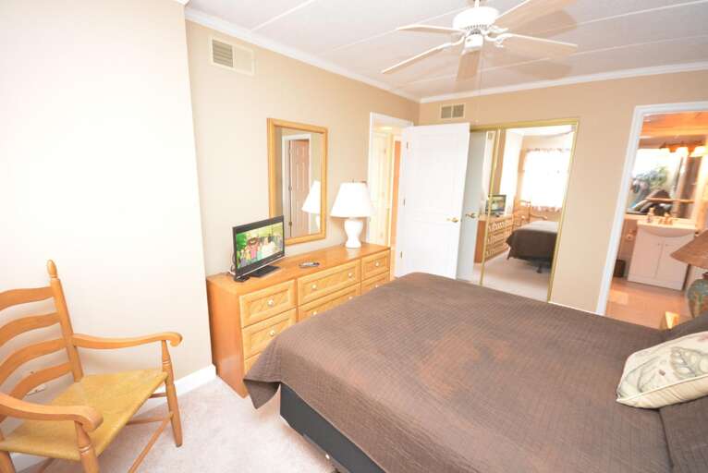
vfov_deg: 77.4
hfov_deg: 100.3
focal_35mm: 15
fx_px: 295
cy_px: 236
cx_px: 354
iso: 3200
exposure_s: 1/60
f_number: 4
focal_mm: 10
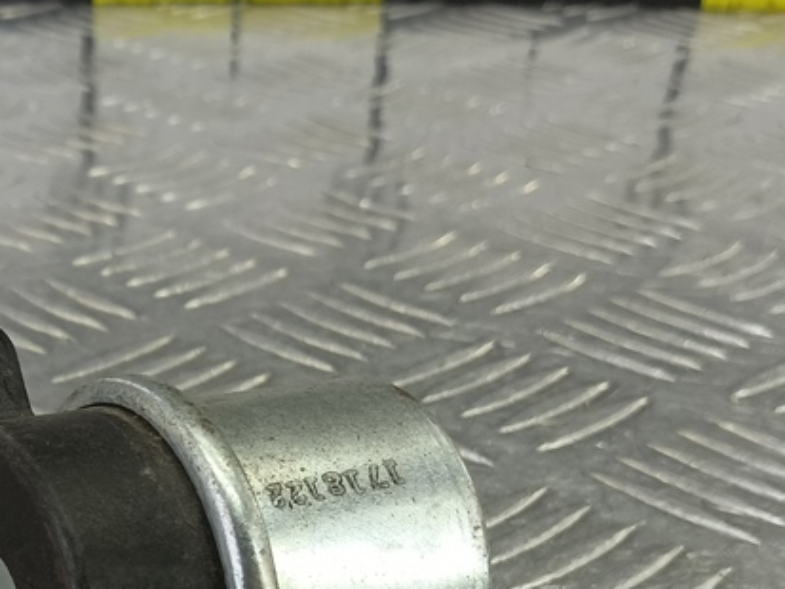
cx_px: 23
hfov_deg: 31.5
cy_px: 686
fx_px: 1293
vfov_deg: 23.7
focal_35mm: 57
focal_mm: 4.11
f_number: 1.6
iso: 111
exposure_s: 1/50
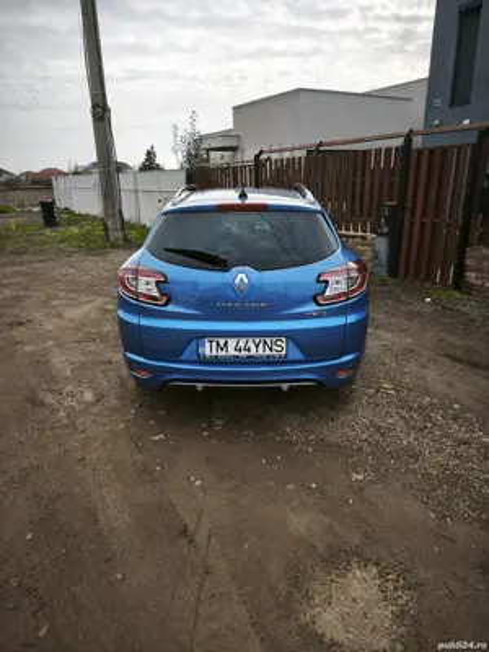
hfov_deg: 58.9
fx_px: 433
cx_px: 244
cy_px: 326
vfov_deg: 73.9
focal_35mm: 23
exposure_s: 1/387
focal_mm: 5.35
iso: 80
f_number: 1.7
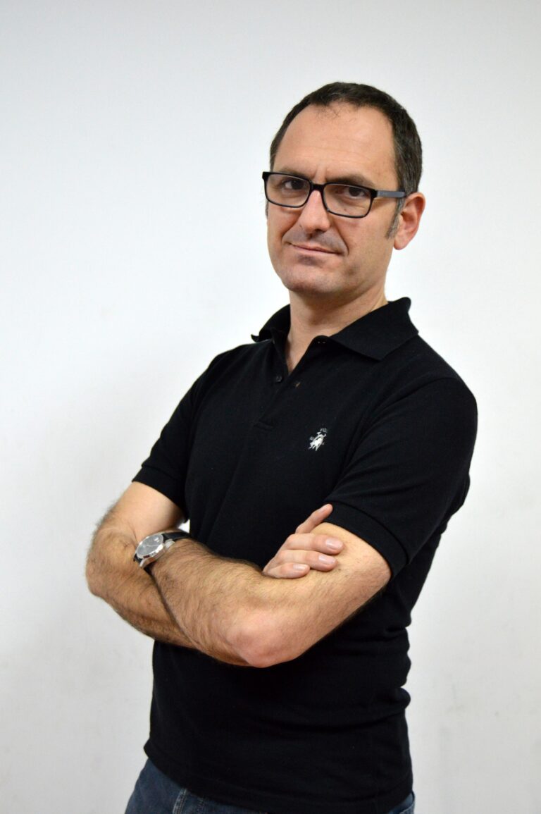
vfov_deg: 41.1
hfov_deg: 28.0
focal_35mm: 48
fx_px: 1084
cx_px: 270
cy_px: 407
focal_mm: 32
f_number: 4.5
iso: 1600
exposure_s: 1/80
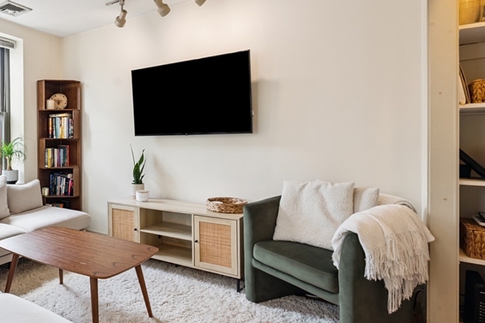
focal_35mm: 24
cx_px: 113
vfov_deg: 52.8
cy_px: 137
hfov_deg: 68.3
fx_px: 323
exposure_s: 1/15
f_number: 8
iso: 100
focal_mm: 14
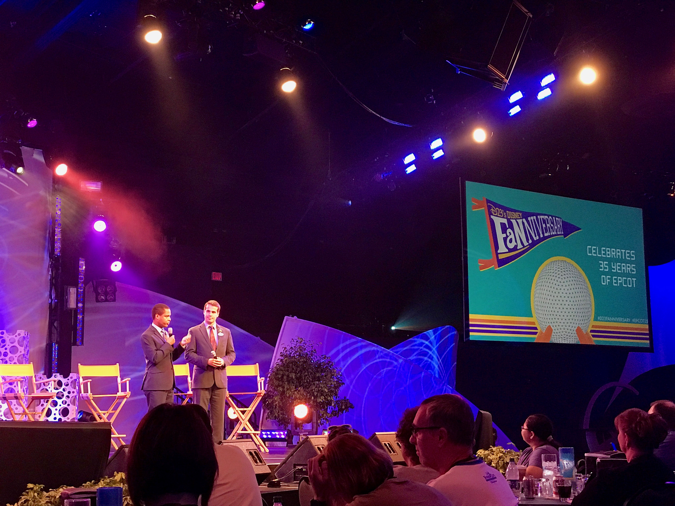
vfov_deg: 25.7
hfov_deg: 33.8
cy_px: 253
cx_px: 338
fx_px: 1111
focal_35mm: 57
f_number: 2.8
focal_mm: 6.6
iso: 400
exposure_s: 1/60
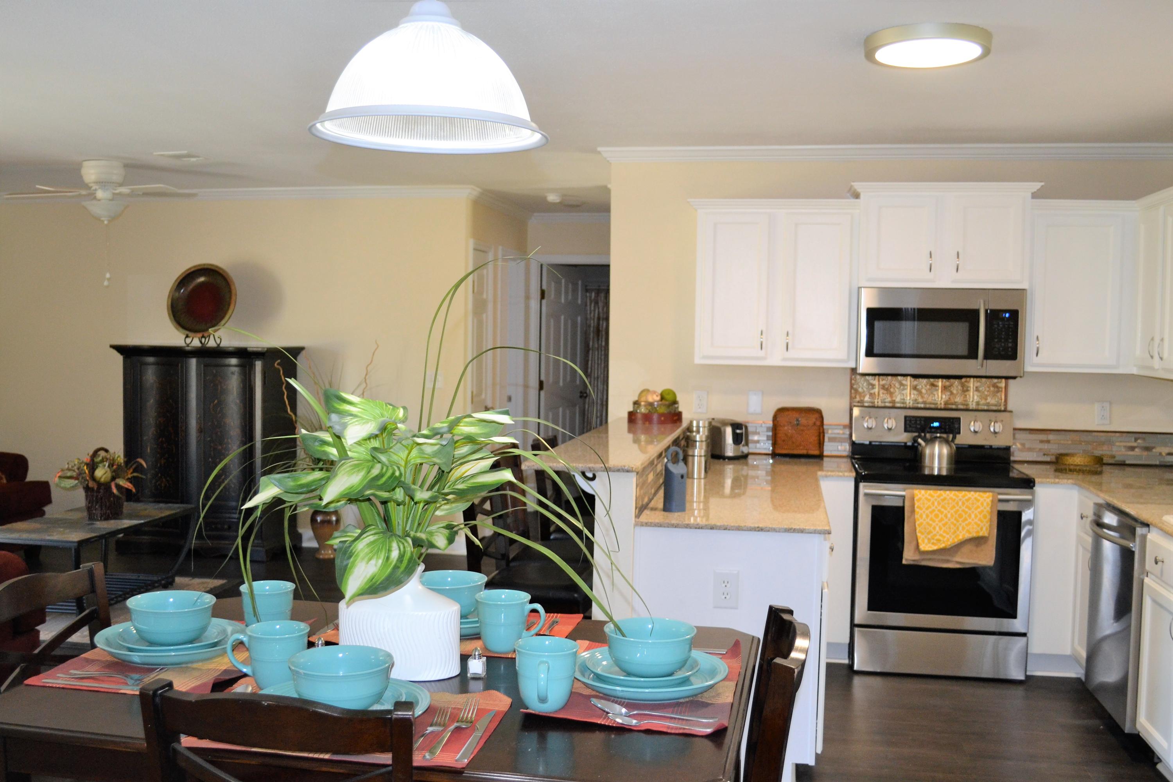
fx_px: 1173
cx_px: 586
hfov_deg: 53.1
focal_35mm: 36
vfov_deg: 36.9
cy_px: 391
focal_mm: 24
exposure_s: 1/60
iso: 720
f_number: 4
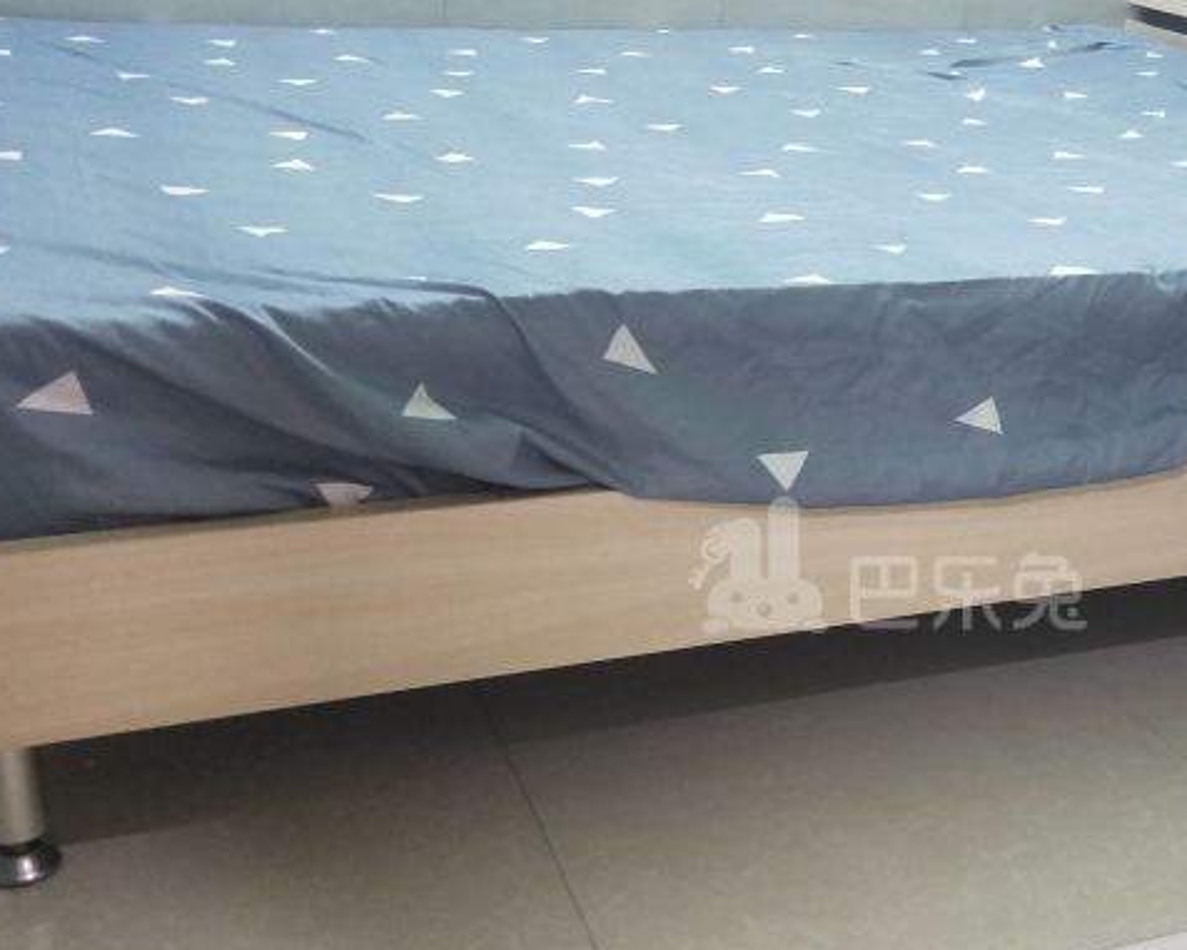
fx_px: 1441
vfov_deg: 36.4
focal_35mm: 41
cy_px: 566
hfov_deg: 43.4
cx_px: 888
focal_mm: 4.27
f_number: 1.7
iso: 546
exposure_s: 1/33
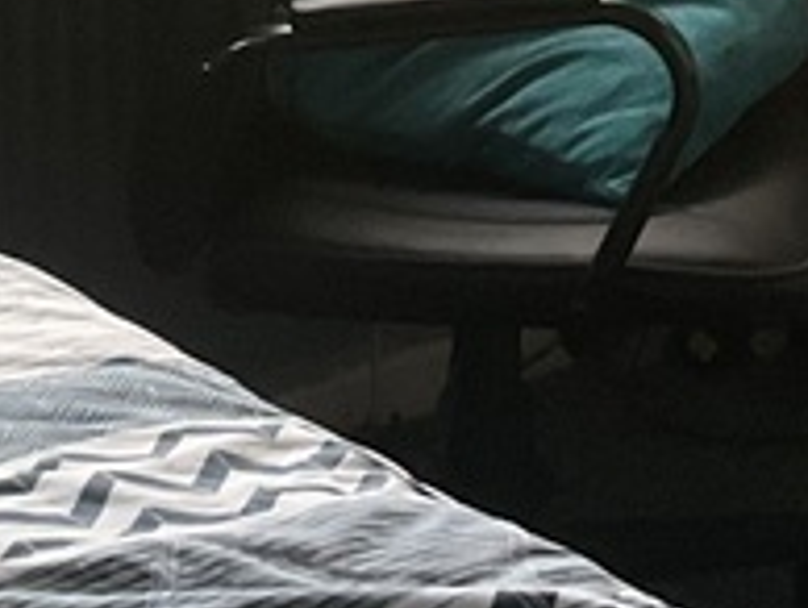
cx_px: 550
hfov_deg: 12.9
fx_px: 3576
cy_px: -200
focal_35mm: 153
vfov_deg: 9.5
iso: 200
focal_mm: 3
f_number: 1.8
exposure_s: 1/33
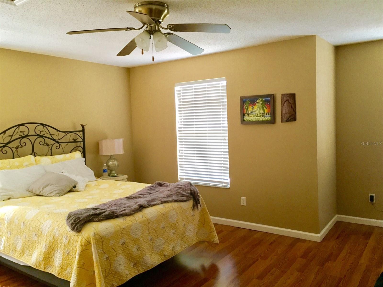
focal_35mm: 29
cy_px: 144
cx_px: 192
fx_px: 321
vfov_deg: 48.2
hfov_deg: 61.7
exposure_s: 1/30
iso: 125
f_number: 2.2
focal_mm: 4.15
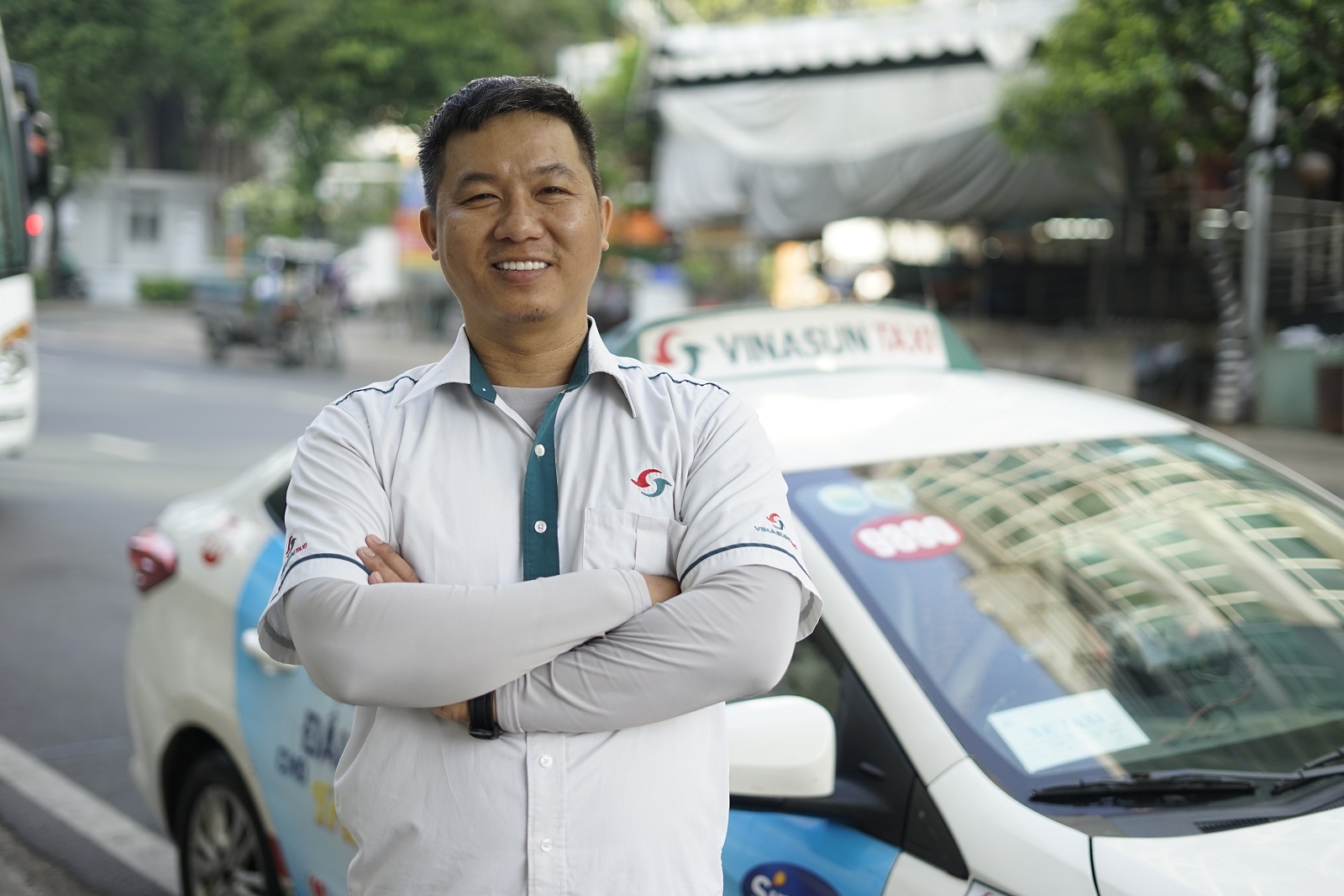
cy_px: 448
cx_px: 672
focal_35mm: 50
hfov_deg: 39.6
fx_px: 1866
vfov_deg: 27.0
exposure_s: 1/1000
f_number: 2
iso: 250
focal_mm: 50
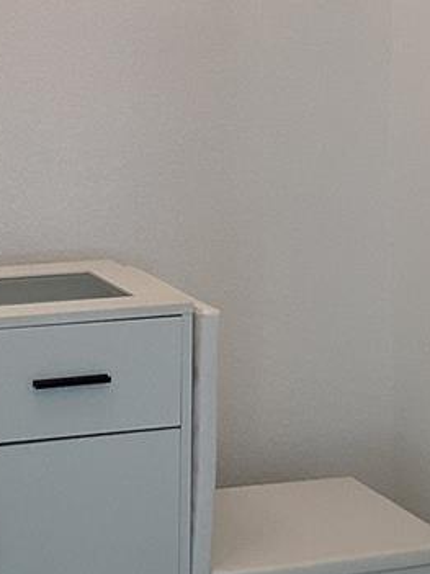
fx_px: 1757
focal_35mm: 106
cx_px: 83
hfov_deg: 13.9
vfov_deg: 17.9
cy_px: -52
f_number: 2.4
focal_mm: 3.3
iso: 50
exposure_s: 1/60
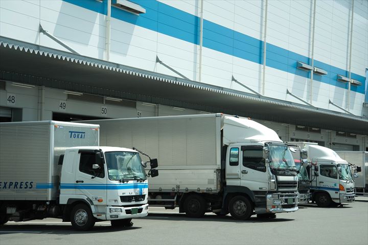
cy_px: 122
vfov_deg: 19.5
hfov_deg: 28.8
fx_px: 715
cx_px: 184
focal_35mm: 70
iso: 200
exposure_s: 1/400
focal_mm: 70
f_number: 10
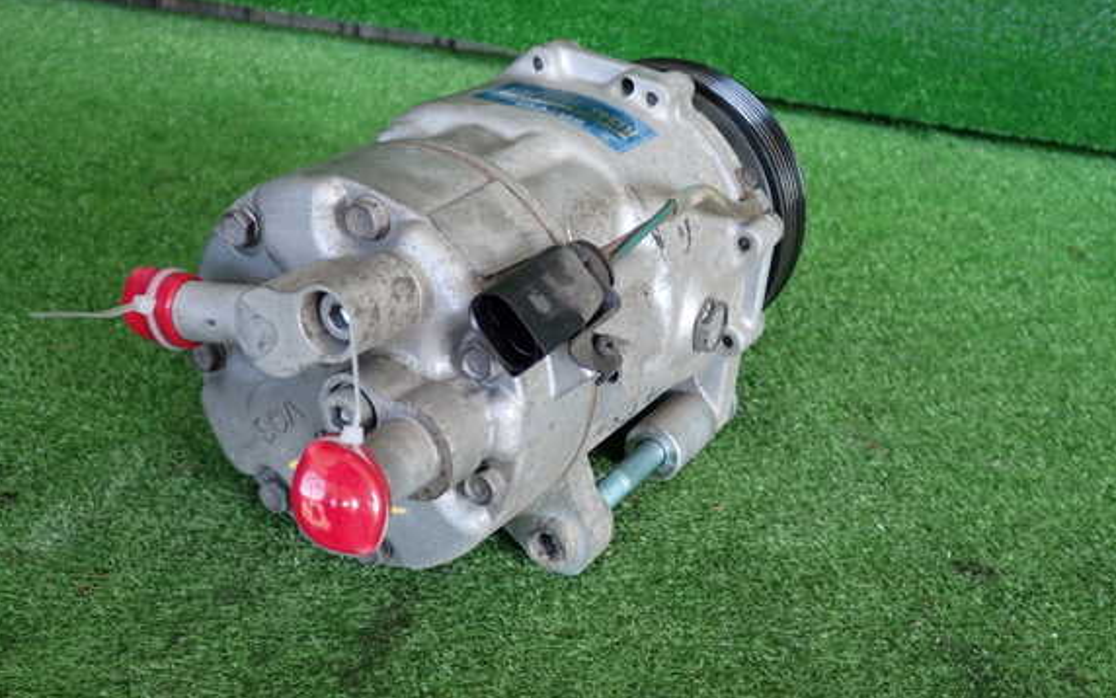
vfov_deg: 32.0
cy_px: 341
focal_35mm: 40
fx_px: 1217
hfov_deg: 49.3
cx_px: 570
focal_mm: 6.37
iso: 200
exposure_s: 1/80
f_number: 2.5
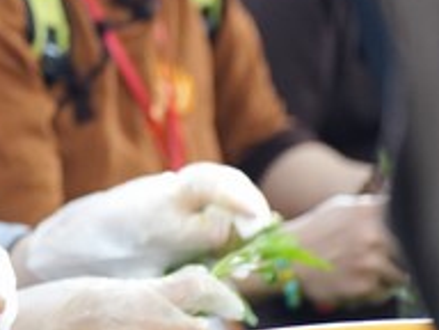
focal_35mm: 366
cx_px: -194
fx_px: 4642
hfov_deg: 5.4
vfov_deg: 4.1
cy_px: 21
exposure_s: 1/100
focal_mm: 113
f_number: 2.8
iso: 4000
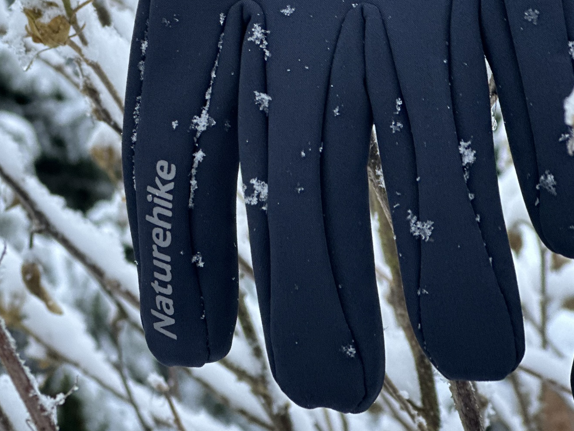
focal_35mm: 119
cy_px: 137
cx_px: 168
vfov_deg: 12.4
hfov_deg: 16.5
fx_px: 1973
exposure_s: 1/40
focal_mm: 9
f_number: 2.8
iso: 200
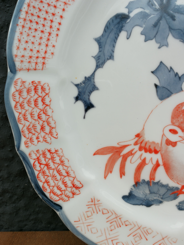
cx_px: 92
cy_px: 122
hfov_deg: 48.2
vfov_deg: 61.7
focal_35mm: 29
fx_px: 206
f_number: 2.2
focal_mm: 3.95
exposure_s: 1/423
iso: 50
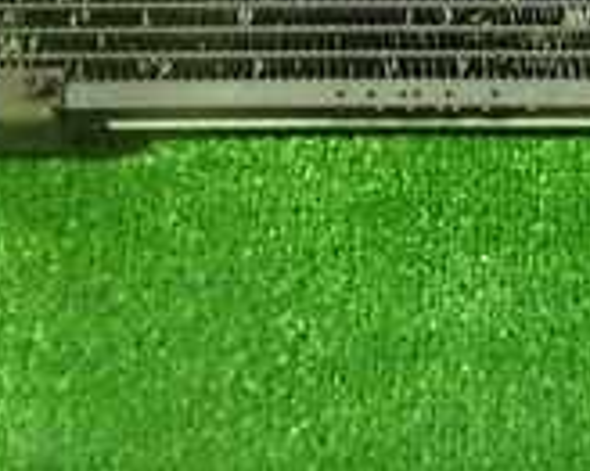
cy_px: -201
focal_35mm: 107
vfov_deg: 13.7
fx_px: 1867
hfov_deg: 17.6
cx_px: 565
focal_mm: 5.4
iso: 800
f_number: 2.3
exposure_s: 1/25
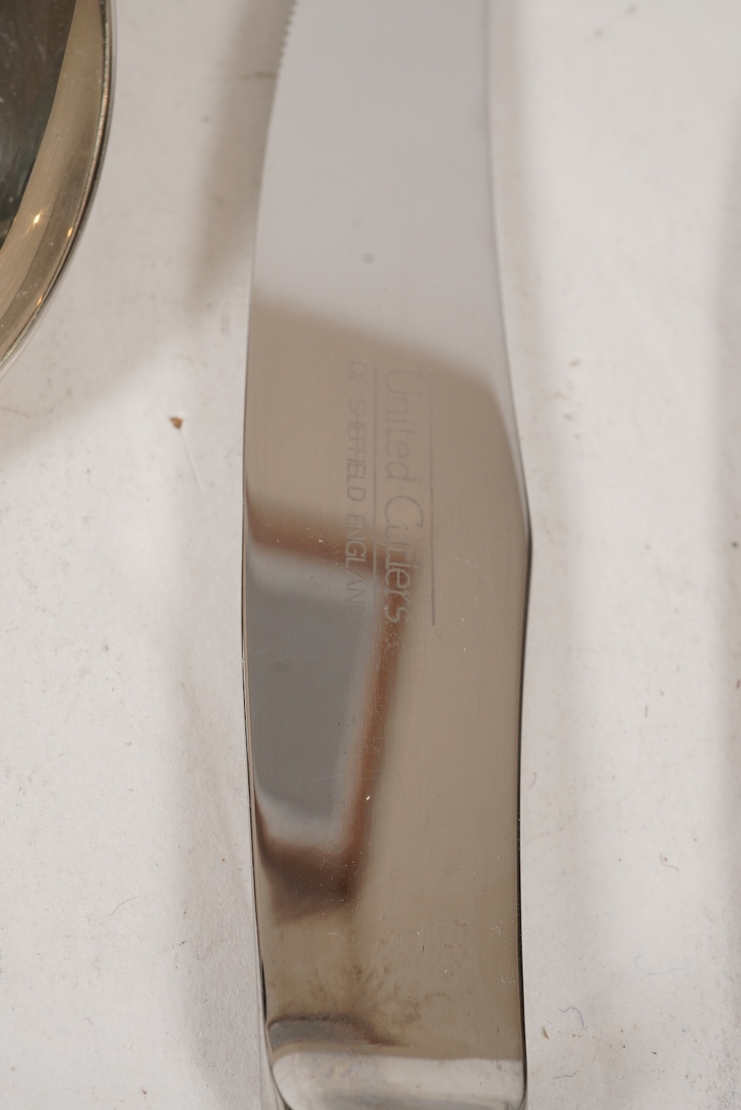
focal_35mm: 45
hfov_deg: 29.9
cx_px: 370
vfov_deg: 43.6
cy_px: 555
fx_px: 1389
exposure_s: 1/125
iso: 400
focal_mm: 30
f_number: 22
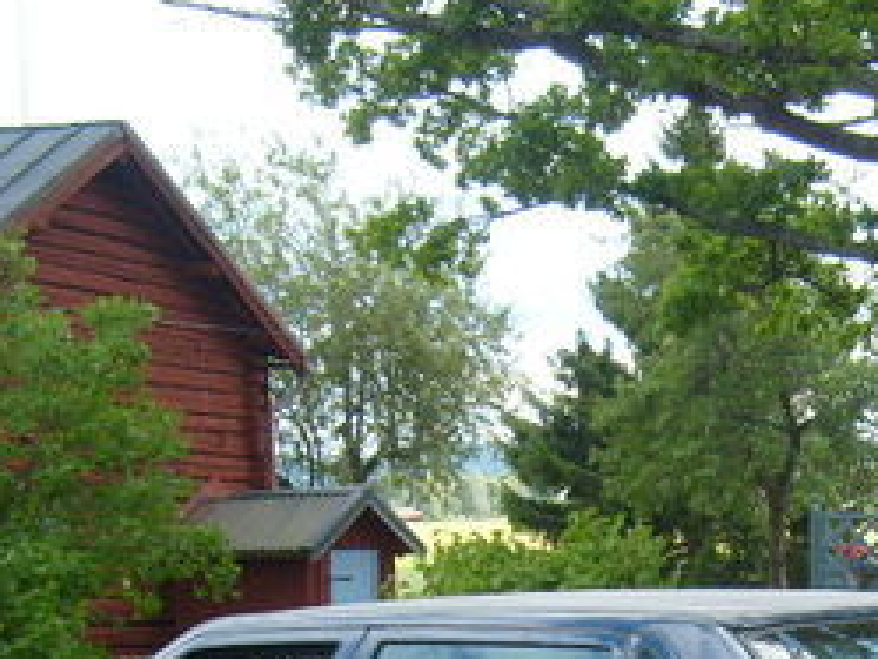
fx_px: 2284
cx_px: 772
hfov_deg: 21.3
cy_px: 821
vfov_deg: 15.7
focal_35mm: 90
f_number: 2.8
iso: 80
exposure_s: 1/350
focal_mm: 5.8
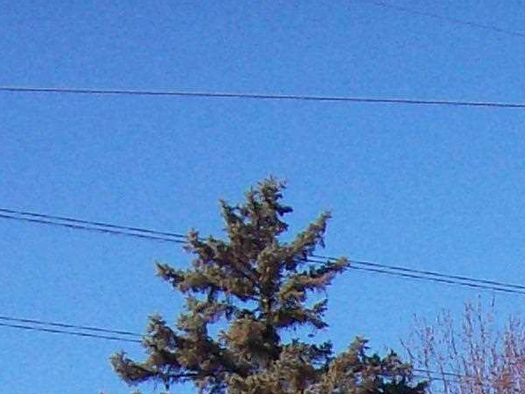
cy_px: 914
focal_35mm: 172
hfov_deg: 11.3
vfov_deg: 8.0
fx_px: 2609
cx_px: 576
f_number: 4.8
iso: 80
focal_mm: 6
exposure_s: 1/566
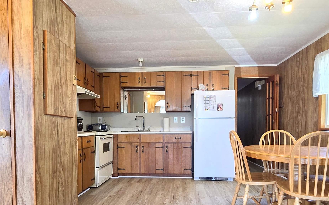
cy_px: 134
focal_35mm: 23
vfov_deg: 52.1
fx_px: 206
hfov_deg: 77.2
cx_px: 168
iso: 125
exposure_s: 1/60
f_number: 2.2
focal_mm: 2.2
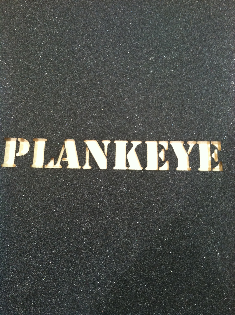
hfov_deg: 40.6
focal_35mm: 35
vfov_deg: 52.7
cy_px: 158
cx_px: 118
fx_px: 318
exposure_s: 1/15
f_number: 2.8
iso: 200
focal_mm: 3.85
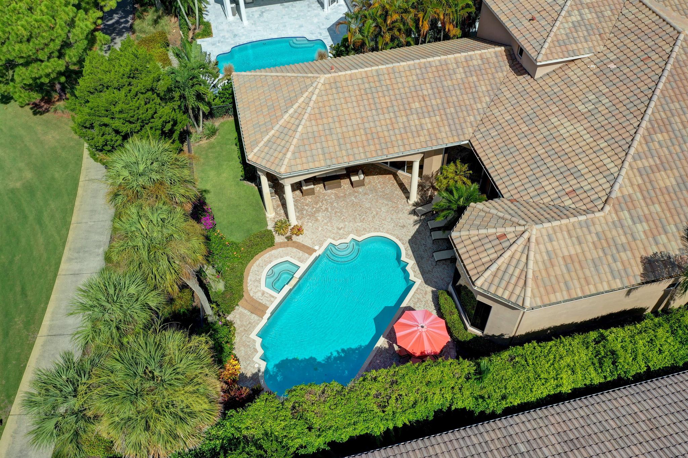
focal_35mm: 28
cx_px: 344
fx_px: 535
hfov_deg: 65.5
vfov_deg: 46.4
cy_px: 229
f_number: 6.3
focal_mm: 10.3
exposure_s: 1/500
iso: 100
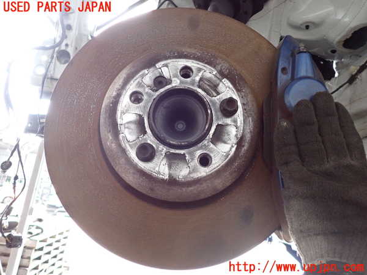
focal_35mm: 25
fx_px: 265
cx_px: 184
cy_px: 138
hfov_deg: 69.4
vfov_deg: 54.9
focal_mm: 4.5
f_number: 2
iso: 640
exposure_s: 1/125
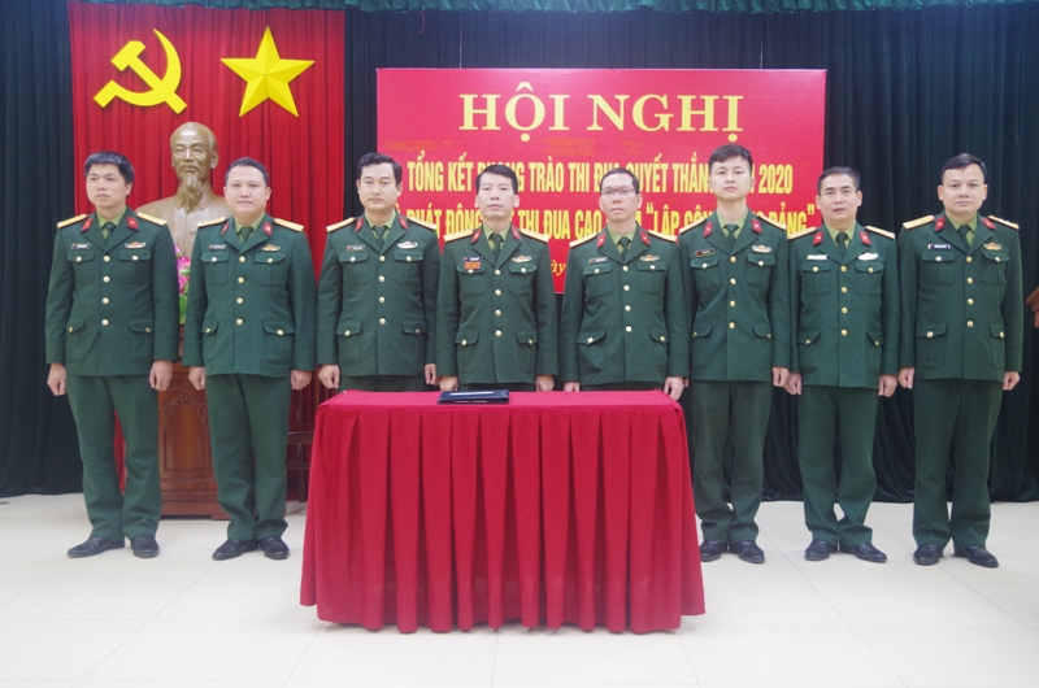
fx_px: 1210
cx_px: 520
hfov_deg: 46.5
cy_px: 344
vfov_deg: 31.8
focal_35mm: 42
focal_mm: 28
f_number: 4
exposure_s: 1/60
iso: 800
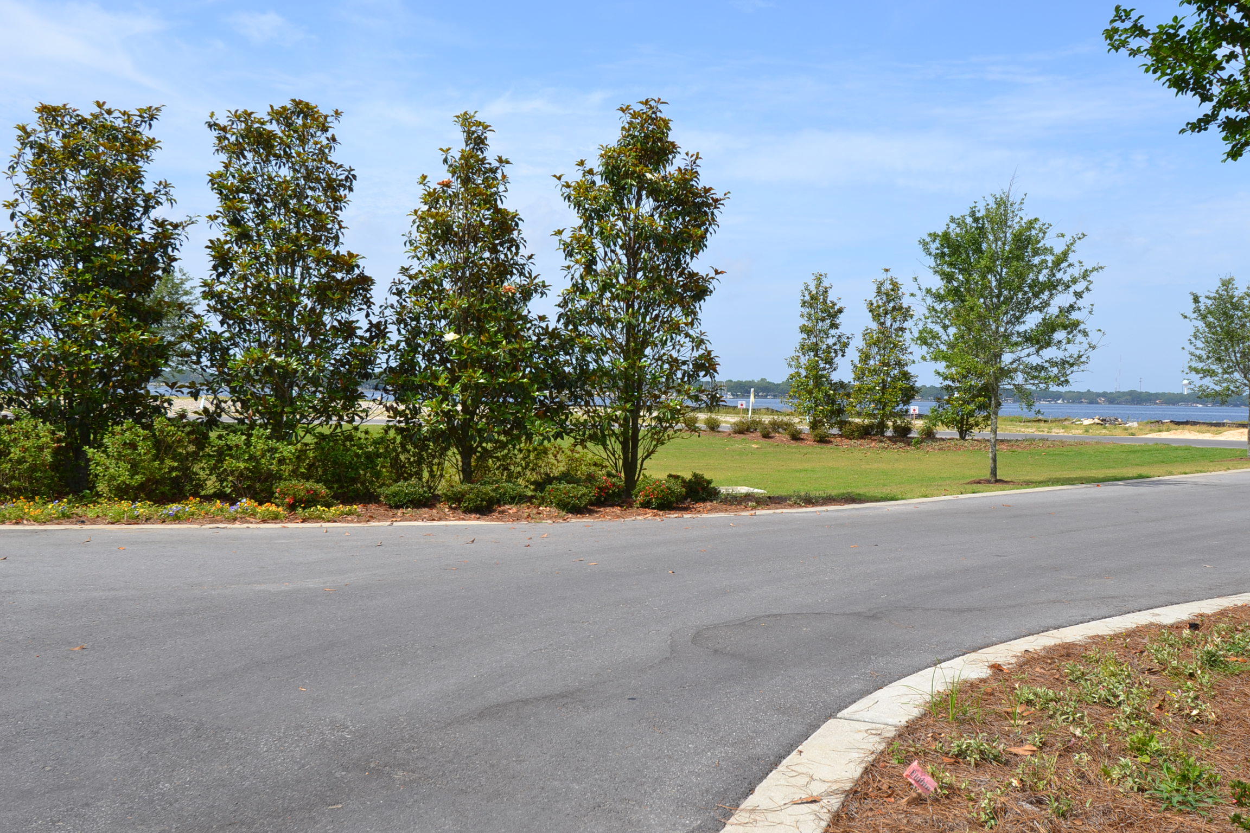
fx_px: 1250
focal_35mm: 36
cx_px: 625
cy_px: 416
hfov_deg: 53.1
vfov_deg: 36.9
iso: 100
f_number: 8
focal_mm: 24
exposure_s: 1/250
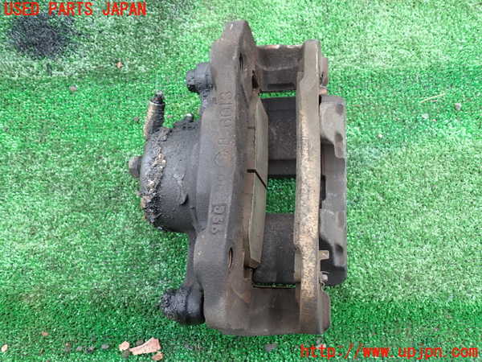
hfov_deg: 60.0
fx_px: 418
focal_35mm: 30
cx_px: 241
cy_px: 181
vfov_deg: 46.8
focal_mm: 5.4
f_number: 2.3
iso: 125
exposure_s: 1/60
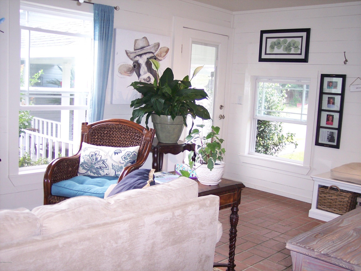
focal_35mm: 39
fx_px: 407
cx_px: 180
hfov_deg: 47.9
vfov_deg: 36.8
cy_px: 136
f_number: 2.8
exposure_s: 1/60
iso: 140
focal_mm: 8
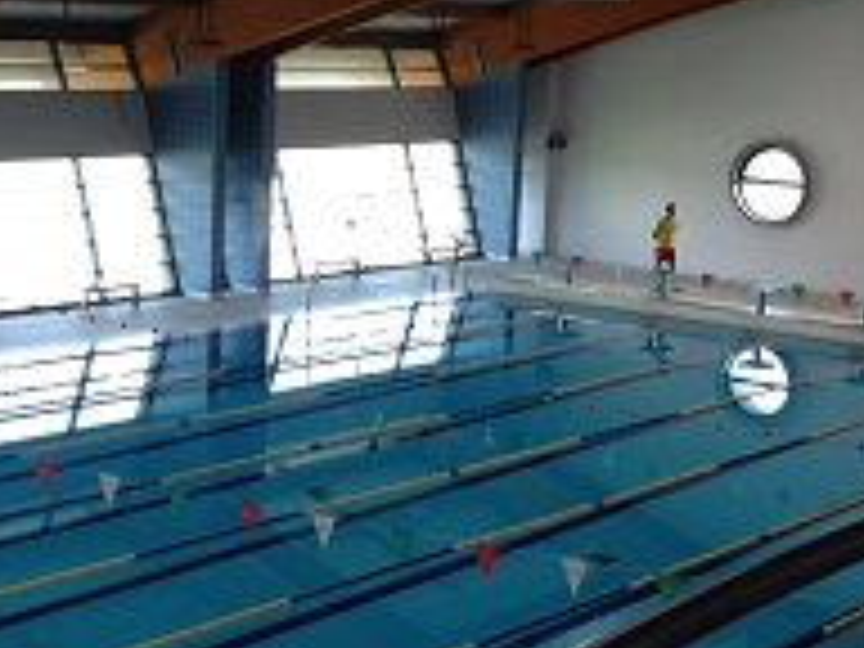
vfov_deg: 16.2
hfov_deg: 21.5
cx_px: 504
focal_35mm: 91
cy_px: 313
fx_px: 2271
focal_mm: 4.28
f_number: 2.4
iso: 50
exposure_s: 1/40
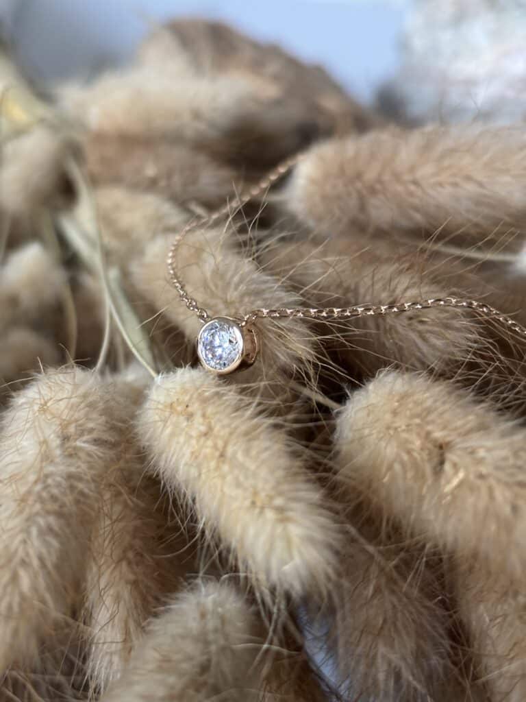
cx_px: 263
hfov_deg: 28.0
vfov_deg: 36.8
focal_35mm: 52
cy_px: 351
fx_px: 1054
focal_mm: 5.96
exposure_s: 1/32
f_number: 1.6
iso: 320
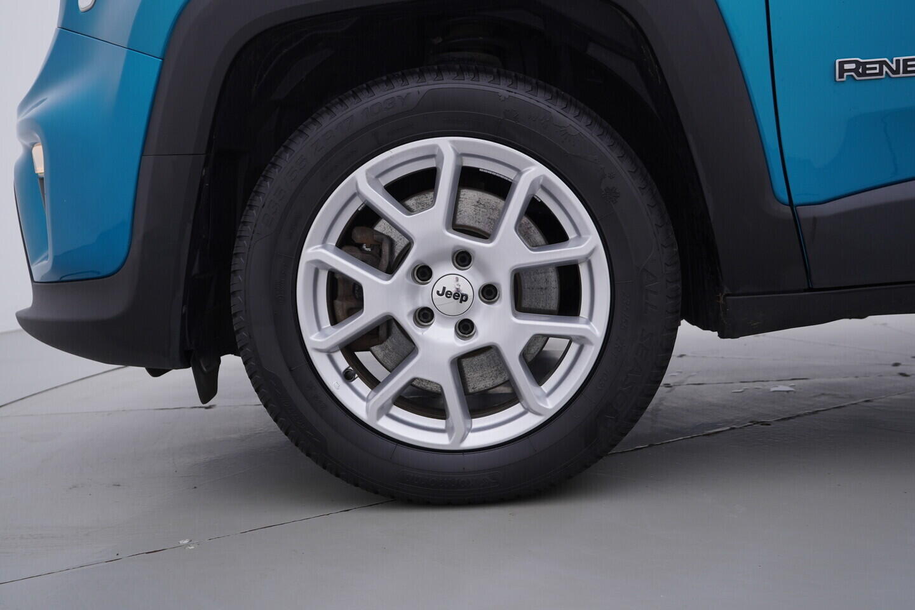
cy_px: 305
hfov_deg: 53.1
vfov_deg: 36.9
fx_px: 915
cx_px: 458
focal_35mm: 36
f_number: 4
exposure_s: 1/80
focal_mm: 24
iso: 125
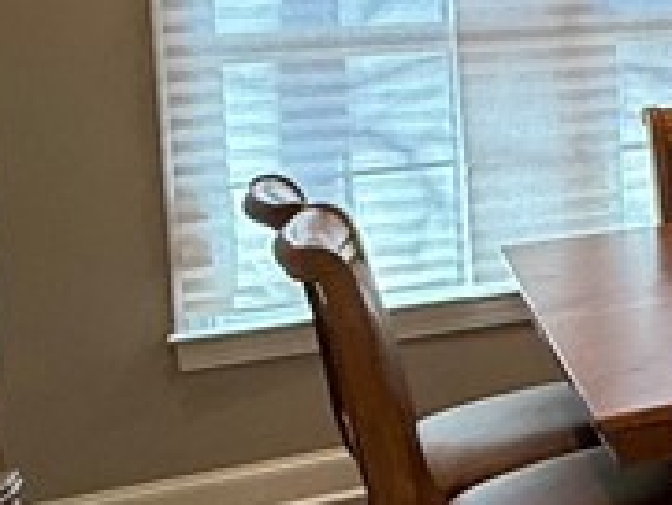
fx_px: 1535
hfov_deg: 14.9
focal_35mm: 79
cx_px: 1619
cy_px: -15
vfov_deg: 18.2
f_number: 2.2
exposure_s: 1/120
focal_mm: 2.22
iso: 200
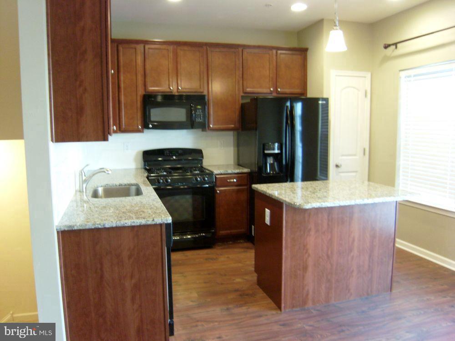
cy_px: 170
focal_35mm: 28
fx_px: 368
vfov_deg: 49.7
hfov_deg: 63.4
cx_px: 228
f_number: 2.8
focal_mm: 4.7
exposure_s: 1/10
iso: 200
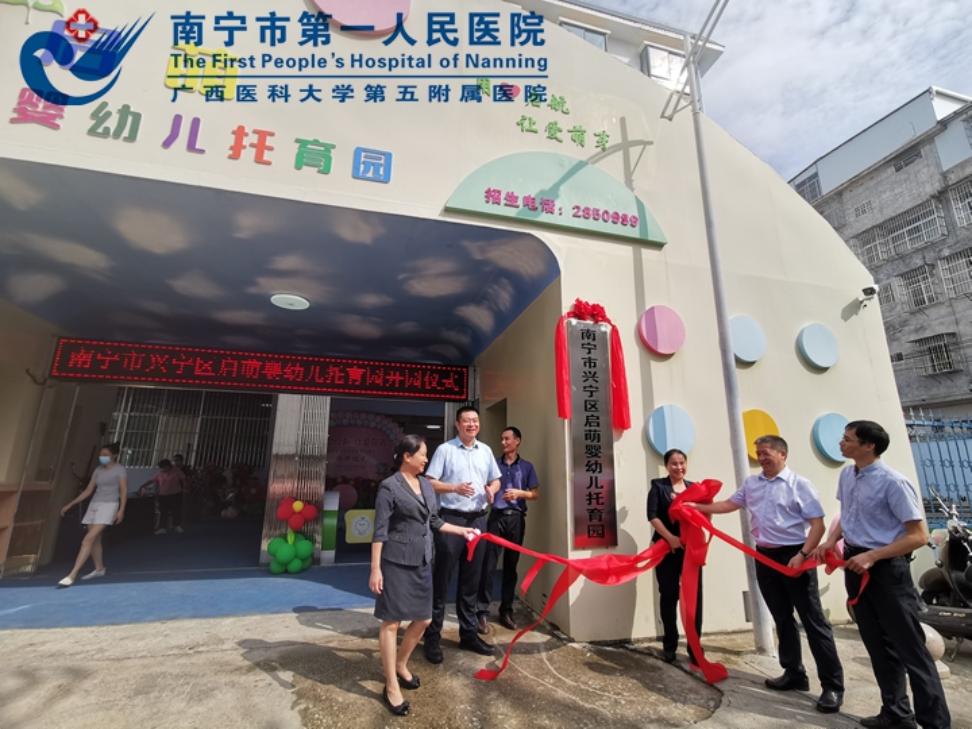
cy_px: 364
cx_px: 486
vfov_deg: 74.7
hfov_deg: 91.0
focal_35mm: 17
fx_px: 477
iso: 50
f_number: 2.2
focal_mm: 2.26
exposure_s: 1/1304
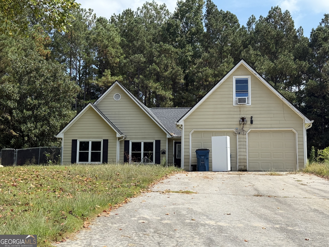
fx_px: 456
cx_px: 164
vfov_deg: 30.3
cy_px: 124
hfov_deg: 39.7
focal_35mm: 48
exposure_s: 1/3096
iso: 64
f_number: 1.78
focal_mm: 6.76
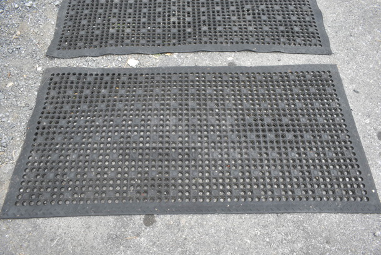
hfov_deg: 67.3
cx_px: 190
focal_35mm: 27
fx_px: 286
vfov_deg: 48.0
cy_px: 128
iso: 100
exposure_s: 1/125
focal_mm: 18
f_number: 5.6
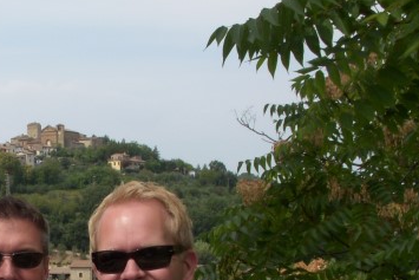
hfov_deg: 22.3
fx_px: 1036
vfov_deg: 15.1
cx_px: 40
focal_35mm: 89
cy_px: 293
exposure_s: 1/320
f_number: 6.6
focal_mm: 6.3
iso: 100
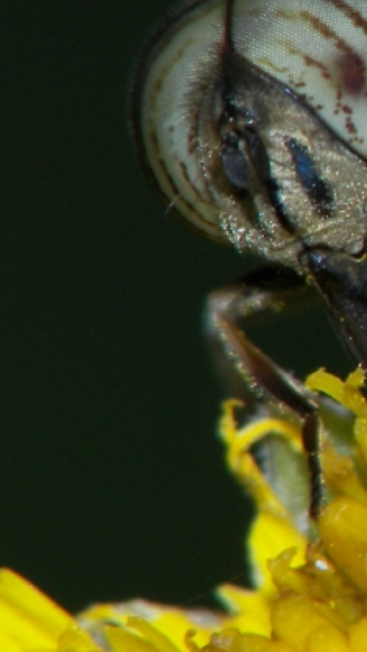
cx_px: 589
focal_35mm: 871
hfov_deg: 1.4
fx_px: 15075
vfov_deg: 2.5
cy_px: 204
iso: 80
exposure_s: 1/320
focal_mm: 69.6
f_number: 8
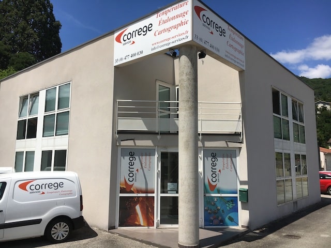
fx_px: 277
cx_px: 166
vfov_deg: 48.2
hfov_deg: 61.7
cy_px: 124
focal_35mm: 29
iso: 25
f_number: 2.2
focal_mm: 4.15
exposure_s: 1/2747
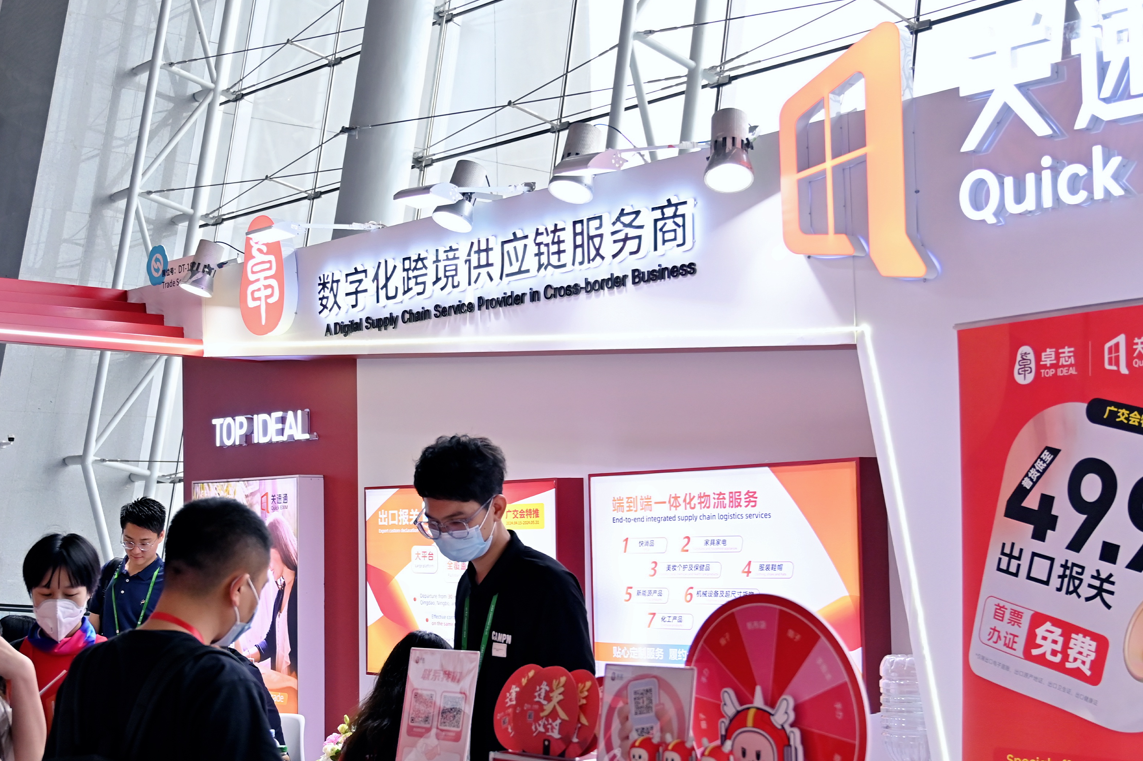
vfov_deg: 25.9
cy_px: 486
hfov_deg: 38.1
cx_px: 472
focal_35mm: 52
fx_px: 1650
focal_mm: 32
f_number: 4
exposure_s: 1/400
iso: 1000
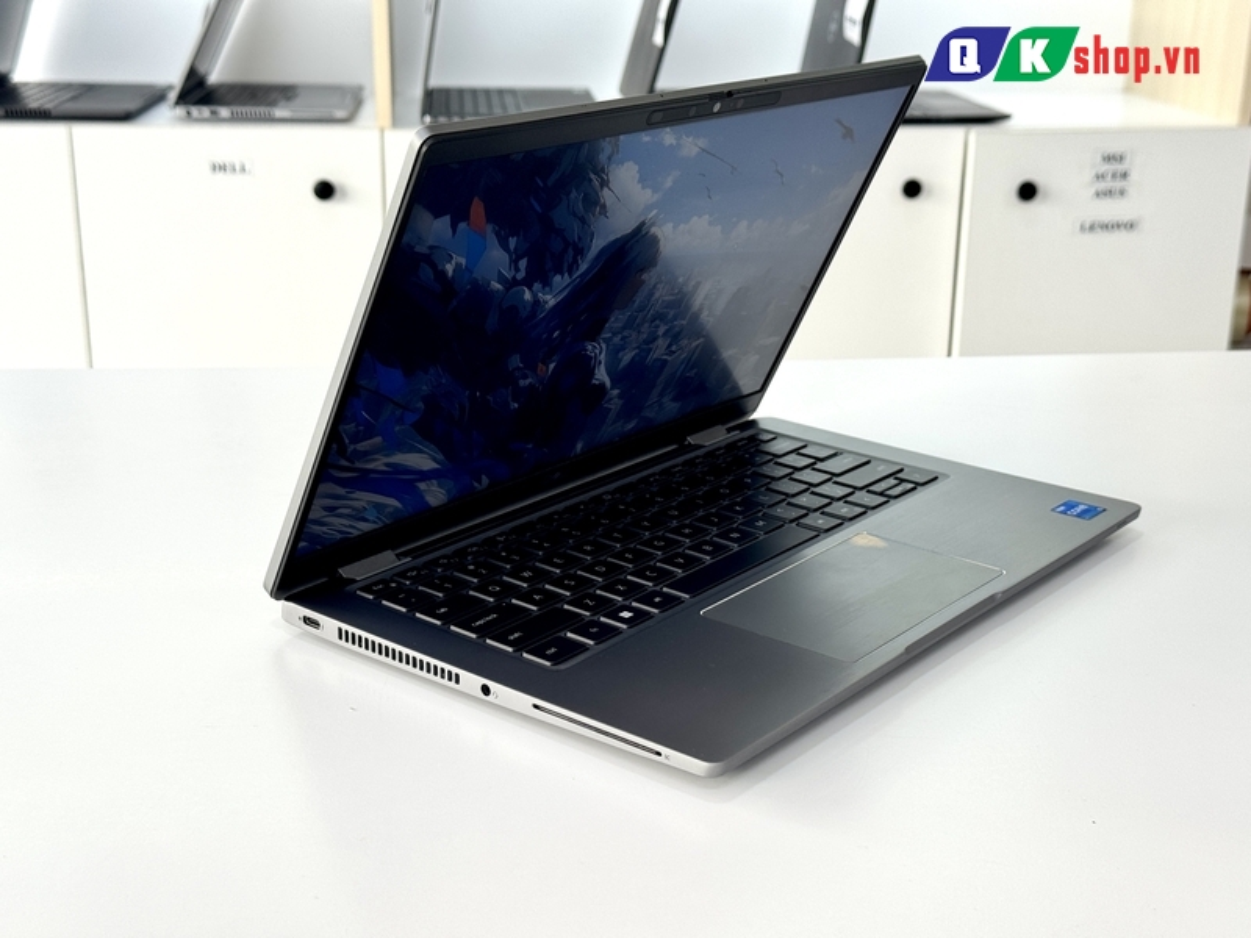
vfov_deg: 30.3
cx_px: 626
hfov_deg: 39.7
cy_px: 469
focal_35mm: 48
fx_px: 1735
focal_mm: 6.76
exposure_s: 1/184
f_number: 1.78
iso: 64
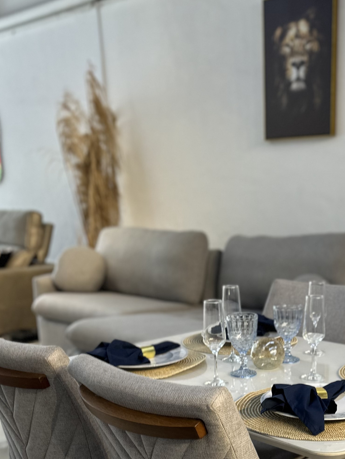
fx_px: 651
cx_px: 255
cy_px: 400
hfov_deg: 29.2
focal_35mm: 49
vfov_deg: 36.8
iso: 160
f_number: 1.78
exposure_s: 1/120
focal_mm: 6.86
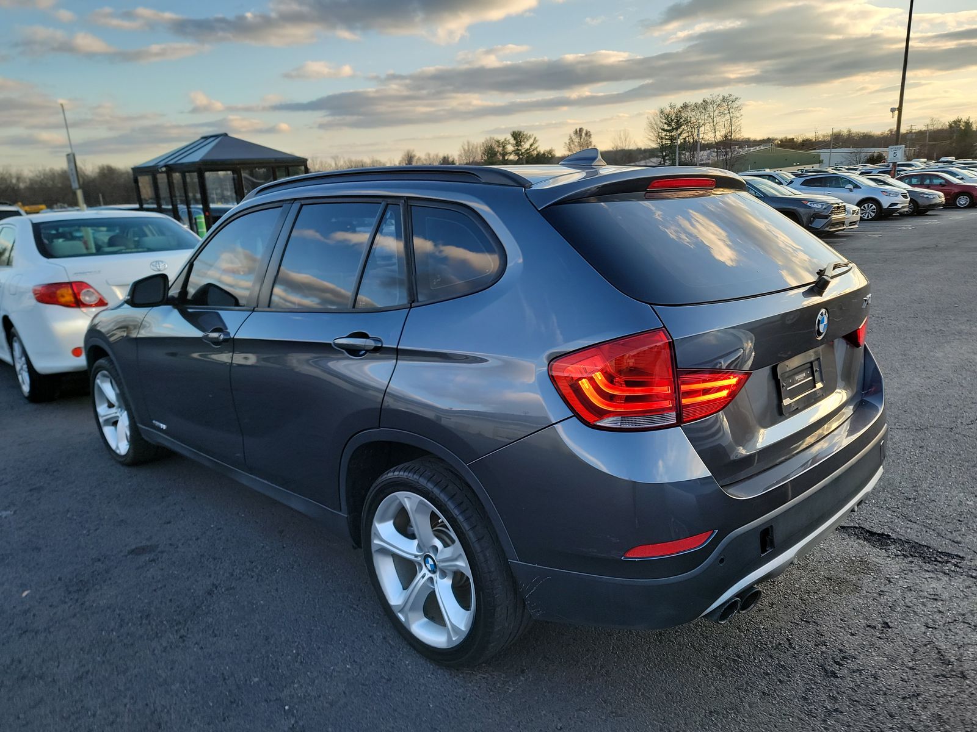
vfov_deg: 56.8
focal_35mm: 24
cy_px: 366
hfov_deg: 71.6
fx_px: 677
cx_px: 488
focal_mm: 6.7
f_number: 1.8
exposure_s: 1/160
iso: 50
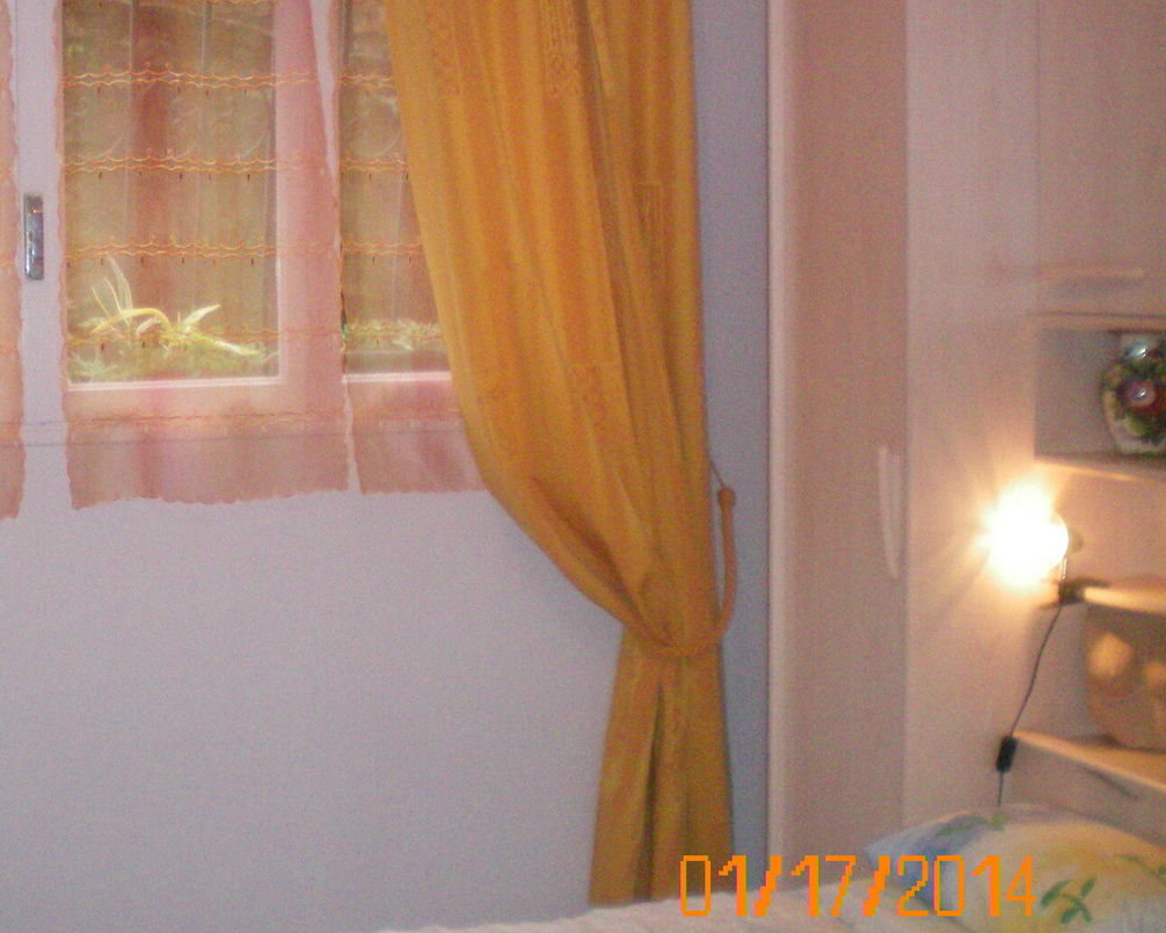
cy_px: 388
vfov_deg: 25.8
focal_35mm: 59
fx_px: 2036
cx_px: 289
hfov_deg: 31.4
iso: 400
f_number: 3.1
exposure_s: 1/60
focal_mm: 6.3
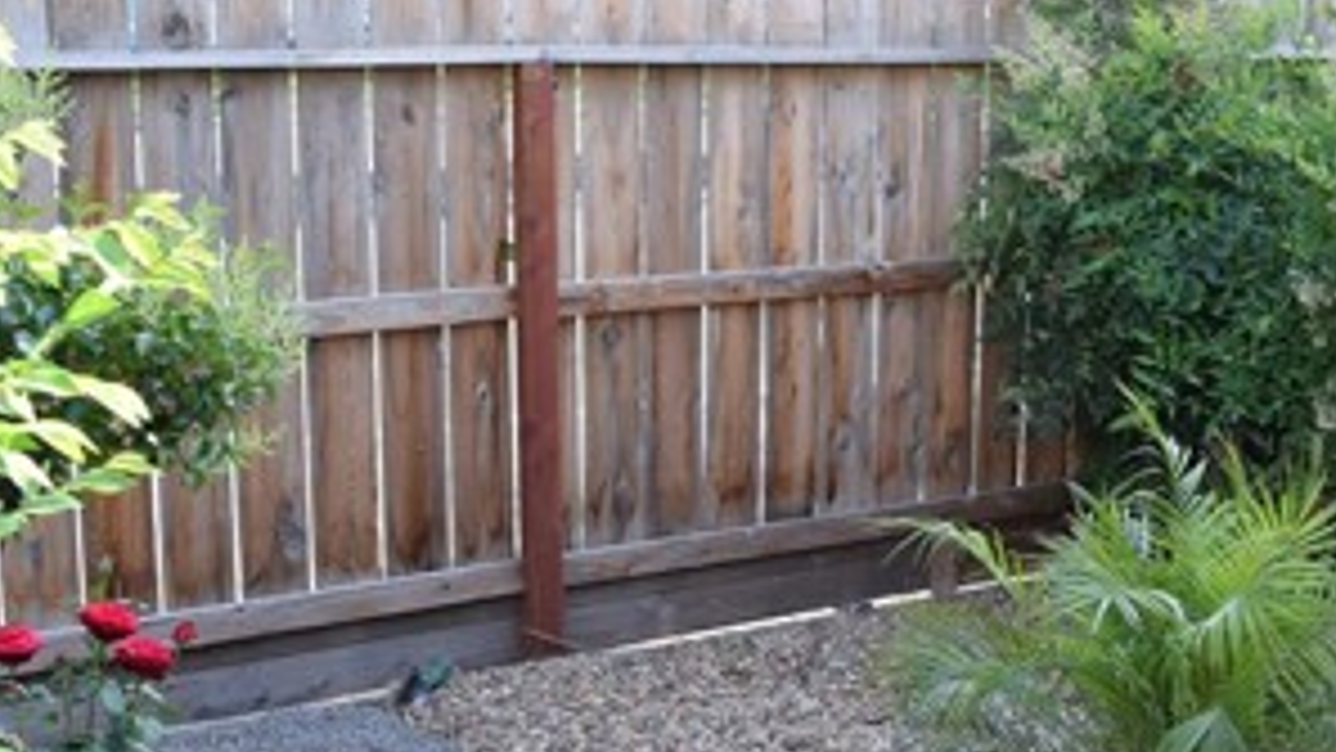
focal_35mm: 61
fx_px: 2161
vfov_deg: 19.7
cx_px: 990
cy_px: 439
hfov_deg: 33.7
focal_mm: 18
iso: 400
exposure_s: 1/160
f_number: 6.3
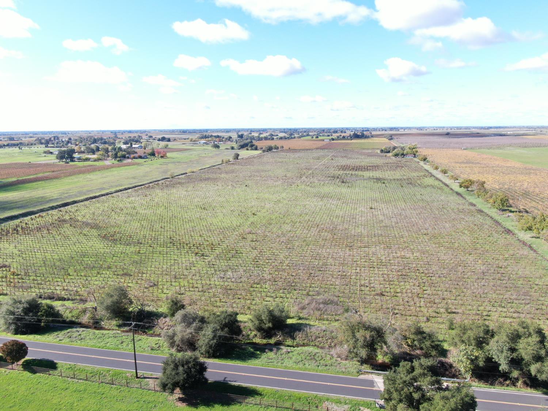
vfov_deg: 54.9
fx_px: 396
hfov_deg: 69.4
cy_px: 206
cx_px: 274
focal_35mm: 25
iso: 100
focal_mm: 4.48
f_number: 2.8
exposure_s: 1/500
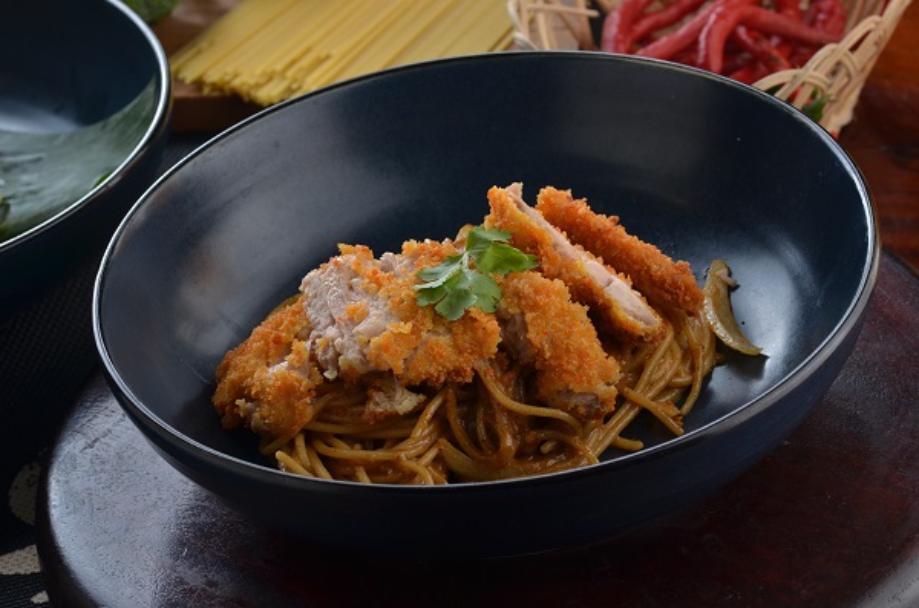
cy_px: 304
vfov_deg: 9.1
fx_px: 3820
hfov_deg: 13.7
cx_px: 460
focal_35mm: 150
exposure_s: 1/60
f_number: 10
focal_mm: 100
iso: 200
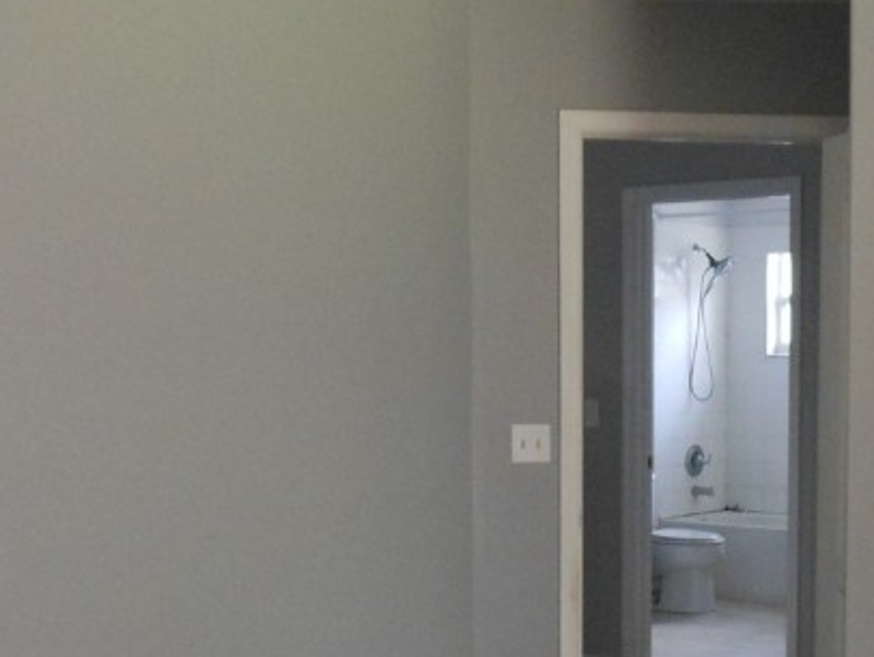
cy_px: 435
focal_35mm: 63
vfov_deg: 23.2
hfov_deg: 30.3
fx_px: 1592
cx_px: 631
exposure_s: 1/60
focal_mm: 4.5
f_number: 3.2
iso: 400
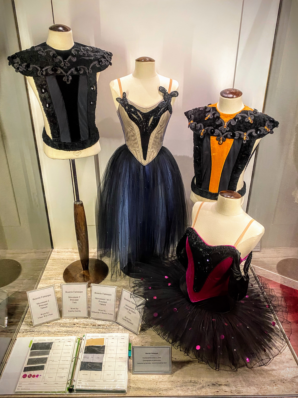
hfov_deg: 51.3
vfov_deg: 65.3
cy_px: 202
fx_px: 310
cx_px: 144
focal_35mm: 27
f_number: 1.8
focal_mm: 4.25
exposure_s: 1/60
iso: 160
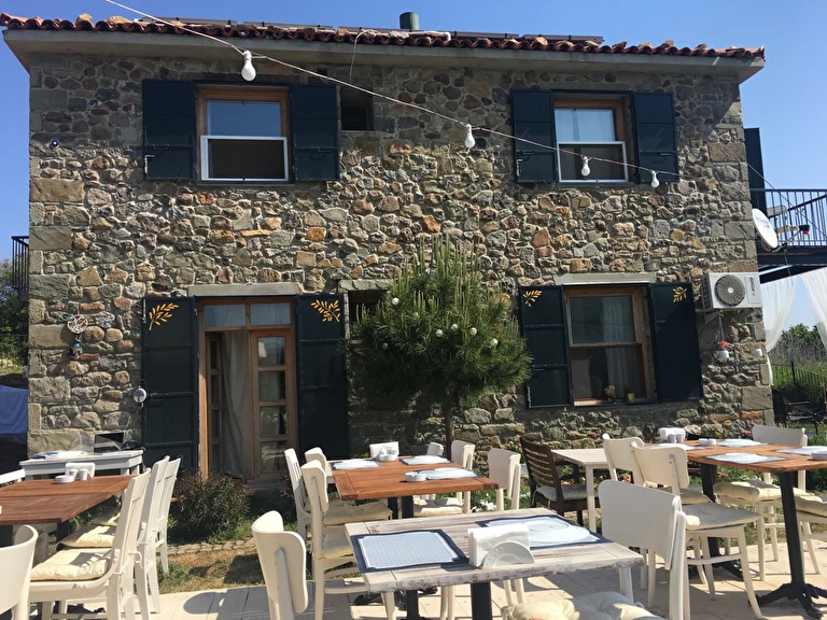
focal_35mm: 29
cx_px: 414
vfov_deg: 48.2
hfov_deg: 61.7
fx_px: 693
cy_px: 310
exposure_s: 1/1603
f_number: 2.2
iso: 25
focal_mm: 4.15
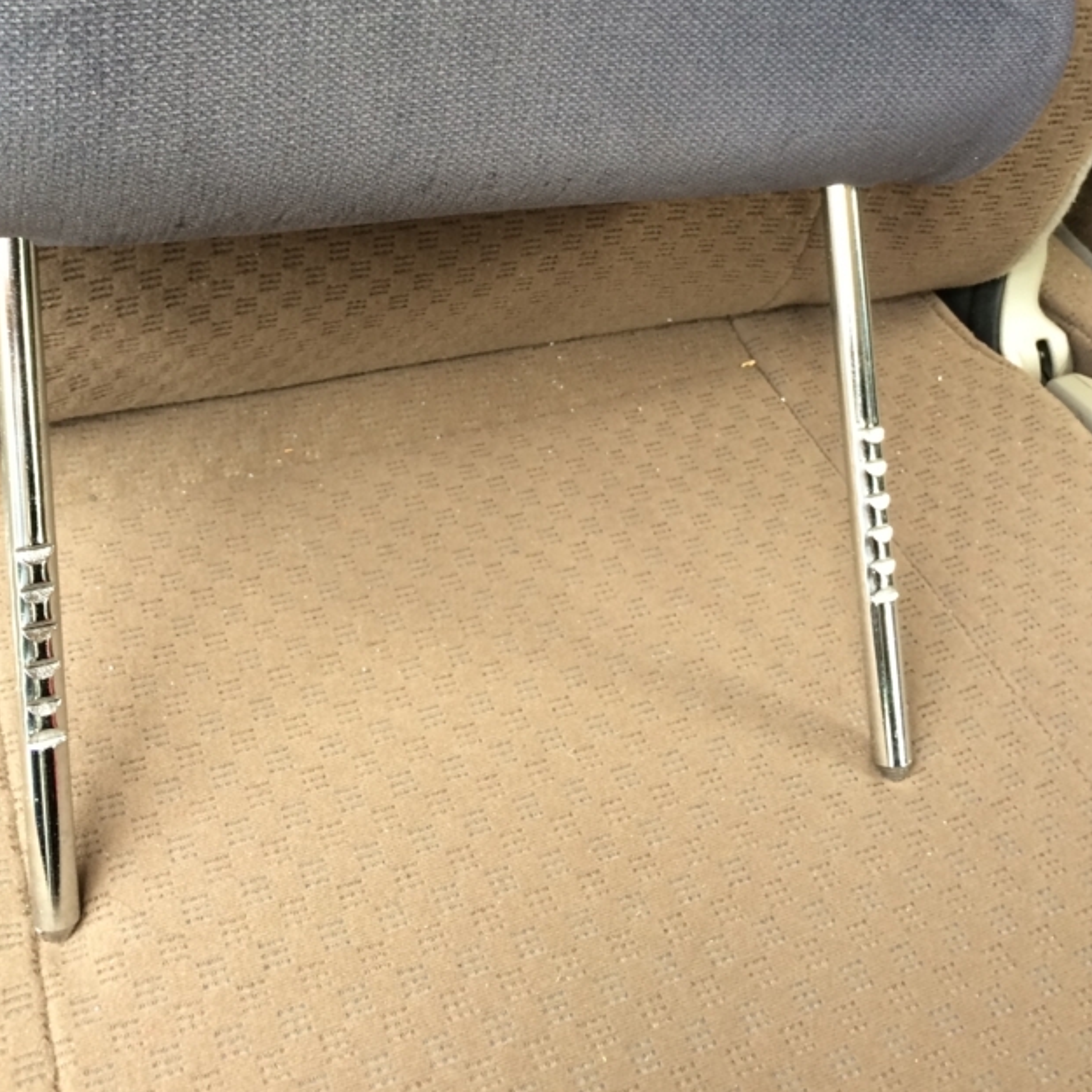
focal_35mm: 42
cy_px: 222
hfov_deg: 40.0
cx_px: 505
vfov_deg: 38.6
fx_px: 1499
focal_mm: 4.15
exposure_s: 1/30
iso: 40
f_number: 2.2
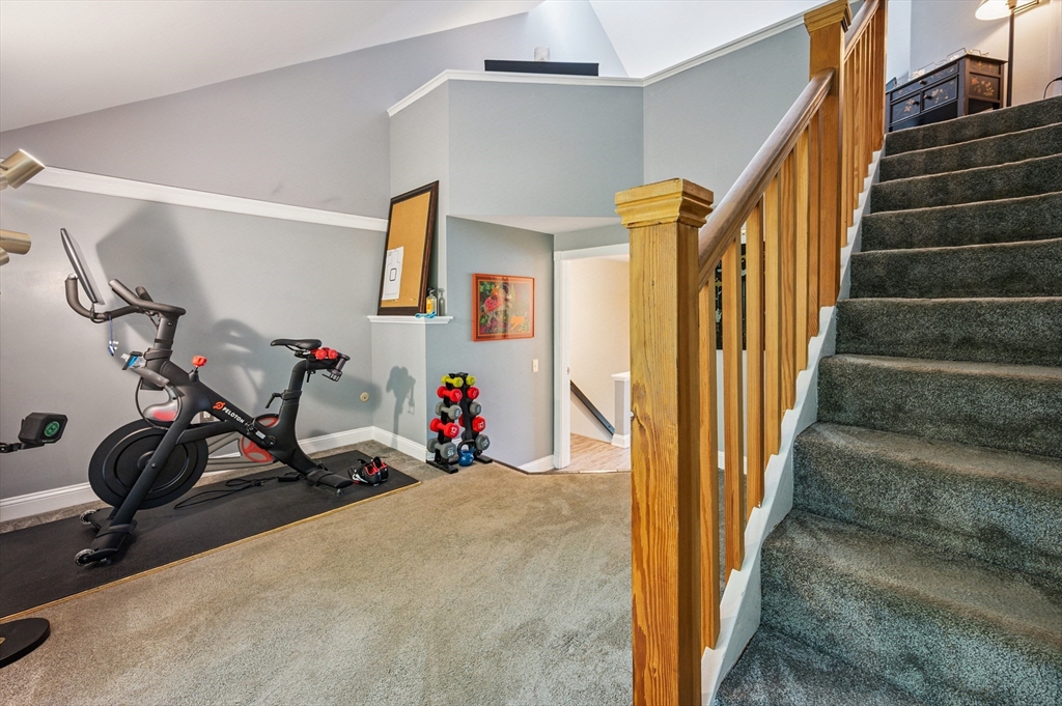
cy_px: 353
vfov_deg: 81.1
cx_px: 531
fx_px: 413
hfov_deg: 104.3
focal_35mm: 14
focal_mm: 14
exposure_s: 1/5
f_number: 8
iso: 1250
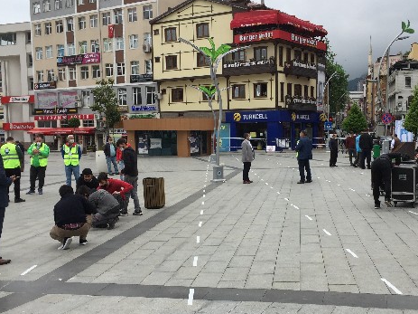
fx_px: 507
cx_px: 249
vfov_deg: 34.3
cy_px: 182
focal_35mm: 42
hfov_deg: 44.6
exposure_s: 1/1319
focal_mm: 4.15
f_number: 2.2
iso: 32
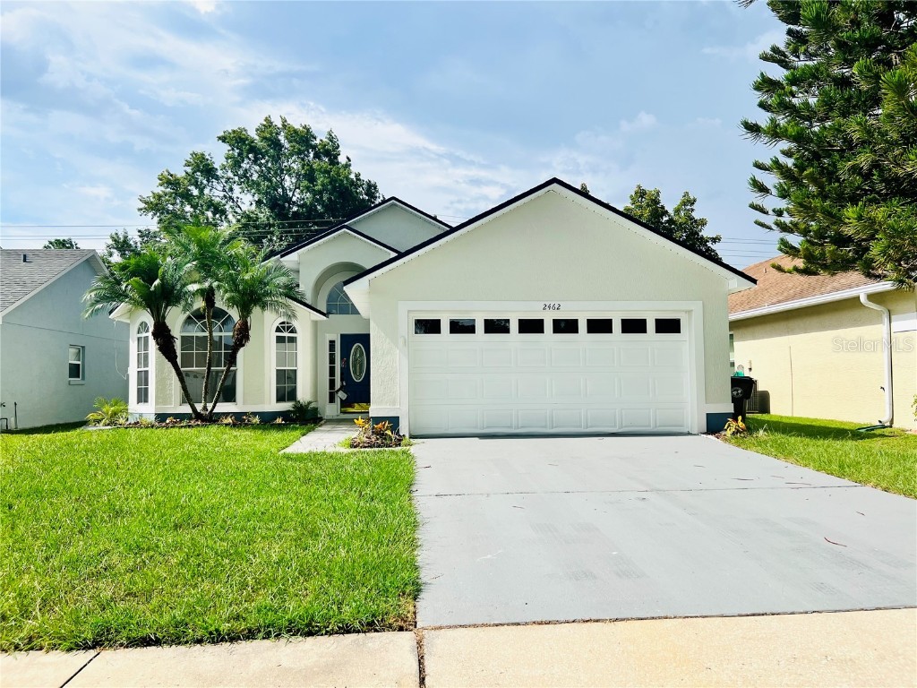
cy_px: 344
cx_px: 458
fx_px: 689
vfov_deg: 53.1
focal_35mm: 26
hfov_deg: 67.3
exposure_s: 1/3356
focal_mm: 5.7
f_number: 1.5
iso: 50
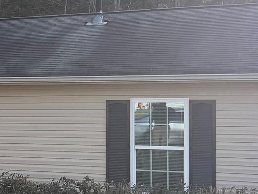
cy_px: 107
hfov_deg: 19.9
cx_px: -56
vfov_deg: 16.1
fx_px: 686
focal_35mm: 92
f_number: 1.78
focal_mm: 6.76
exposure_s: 1/2169
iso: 100
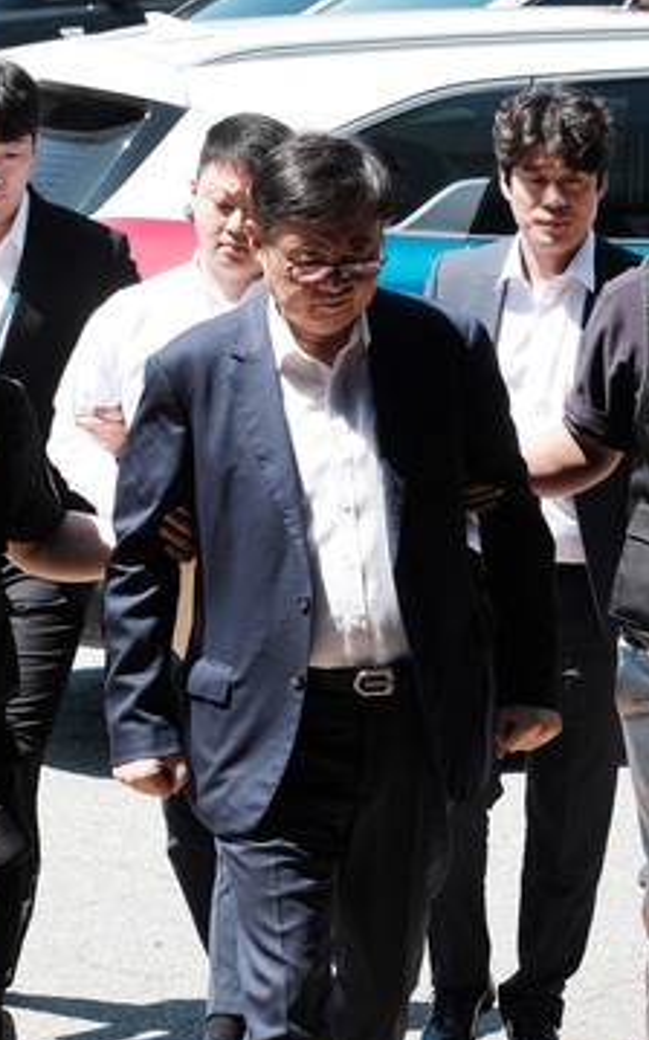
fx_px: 6517
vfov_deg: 9.1
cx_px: 319
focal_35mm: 230
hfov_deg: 5.7
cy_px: 504
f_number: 10
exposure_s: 1/250
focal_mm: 90
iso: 500
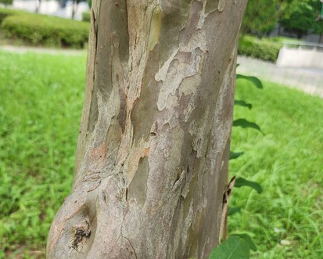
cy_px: 130
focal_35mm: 34
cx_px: 133
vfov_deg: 43.4
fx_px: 325
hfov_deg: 52.5
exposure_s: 1/120
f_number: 1.8
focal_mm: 5
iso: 100
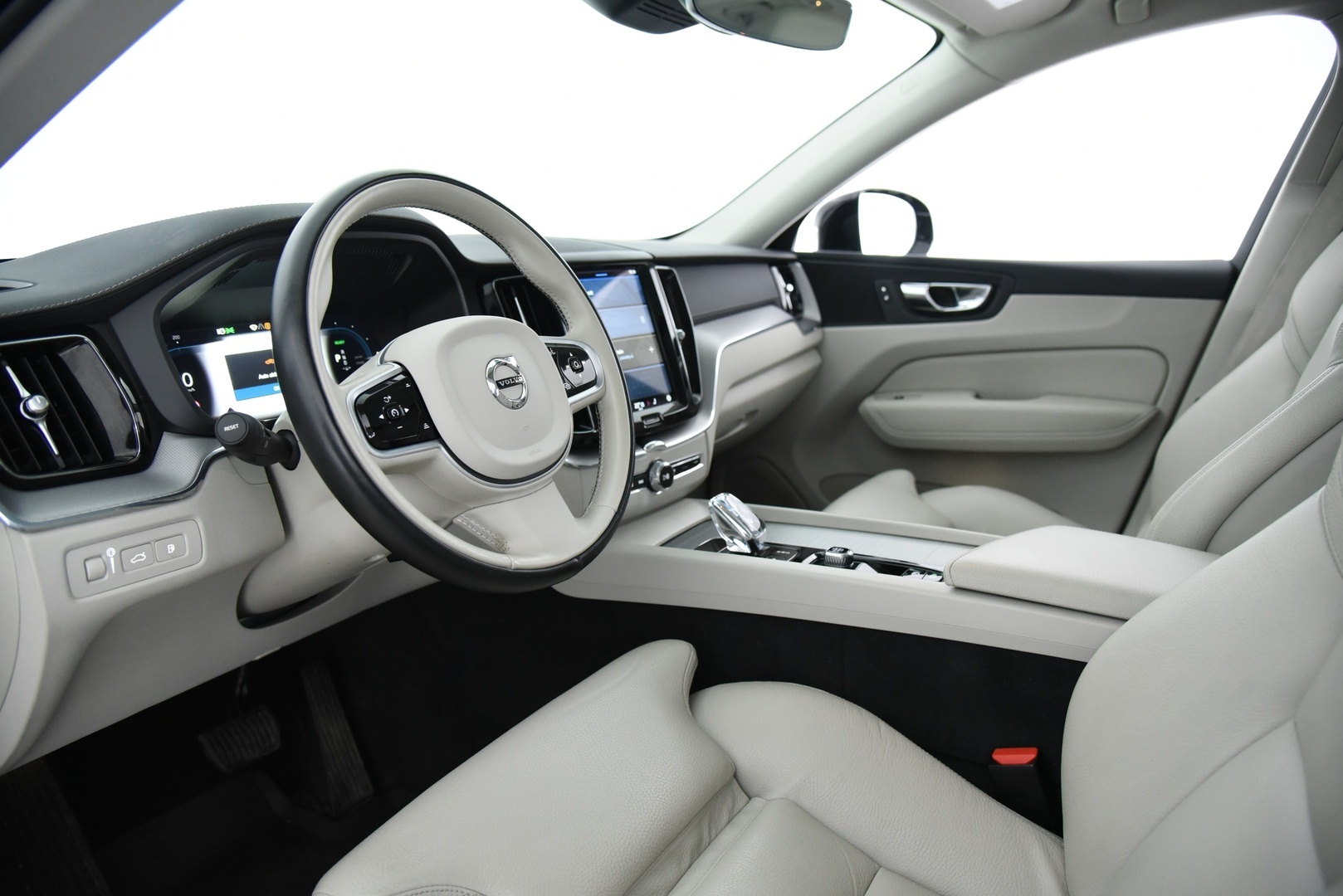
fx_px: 896
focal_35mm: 24
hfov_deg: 73.7
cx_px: 672
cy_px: 448
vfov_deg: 53.2
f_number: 4
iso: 4000
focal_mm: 24
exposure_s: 1/30
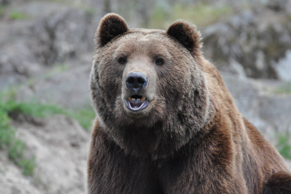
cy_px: 97
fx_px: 3270
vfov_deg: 3.4
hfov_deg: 5.1
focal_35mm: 405
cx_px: 146
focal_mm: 270
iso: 800
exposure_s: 1/640
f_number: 5.6
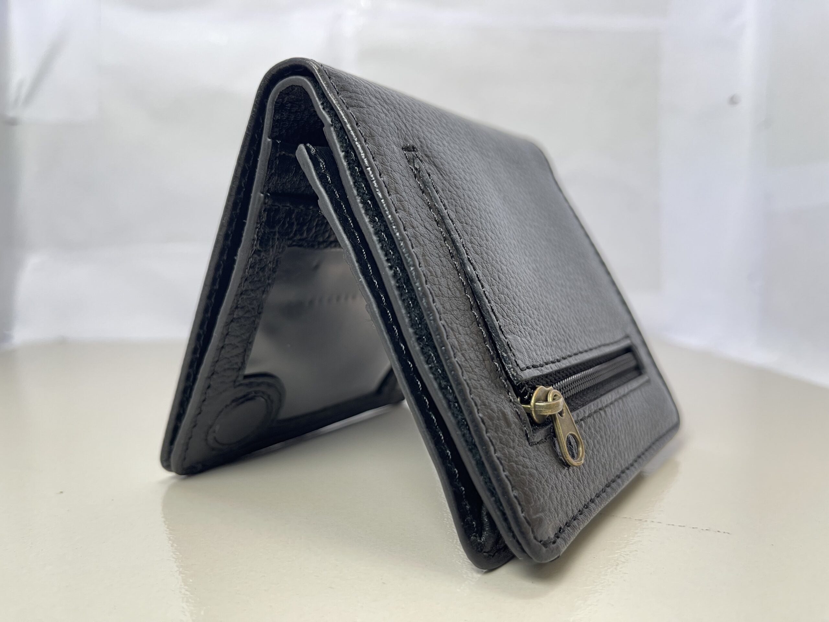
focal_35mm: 25
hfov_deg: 69.4
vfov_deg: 54.9
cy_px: 311
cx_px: 414
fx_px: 599
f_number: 1.6
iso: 64
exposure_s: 1/50
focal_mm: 5.1
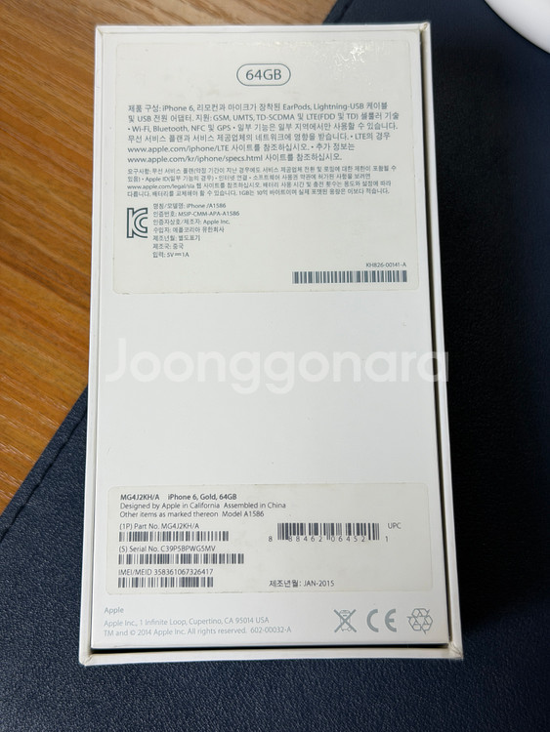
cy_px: 366
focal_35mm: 48
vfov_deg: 39.6
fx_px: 1016
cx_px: 275
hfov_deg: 30.3
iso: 80
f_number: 1.78
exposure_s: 1/76
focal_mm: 6.76
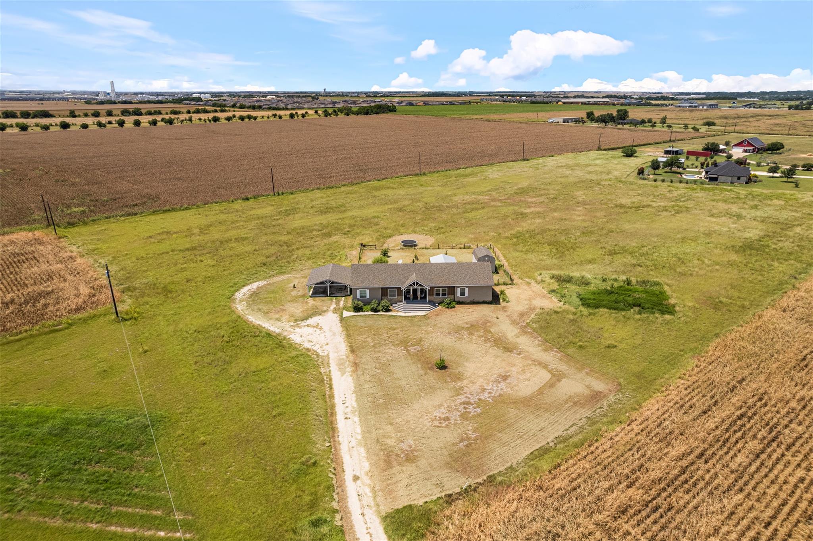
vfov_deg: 57.2
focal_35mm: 22
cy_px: 270
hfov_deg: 78.6
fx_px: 497
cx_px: 406
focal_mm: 8.38
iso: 100
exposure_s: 1/80
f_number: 2.8
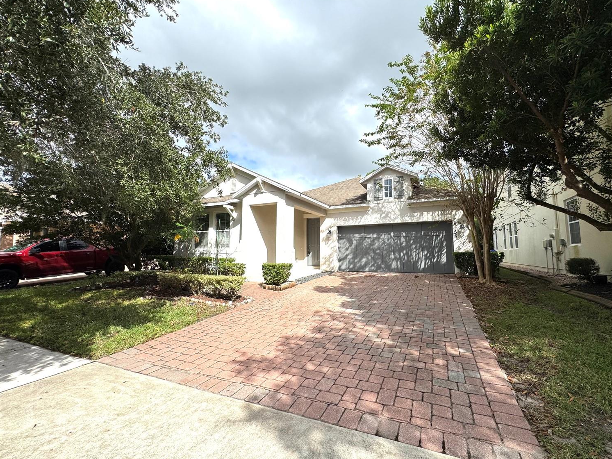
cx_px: 325
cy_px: 227
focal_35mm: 15
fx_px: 265
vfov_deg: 81.8
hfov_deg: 98.0
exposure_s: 1/2415
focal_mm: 2.22
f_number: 2.2
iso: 50
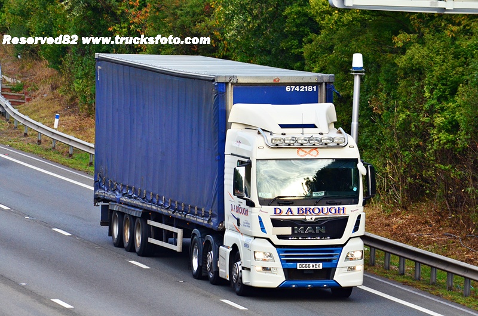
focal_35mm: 300
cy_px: 158
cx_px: 239
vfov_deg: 4.6
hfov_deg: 6.9
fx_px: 3975
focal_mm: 200
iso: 400
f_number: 8
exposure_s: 1/250
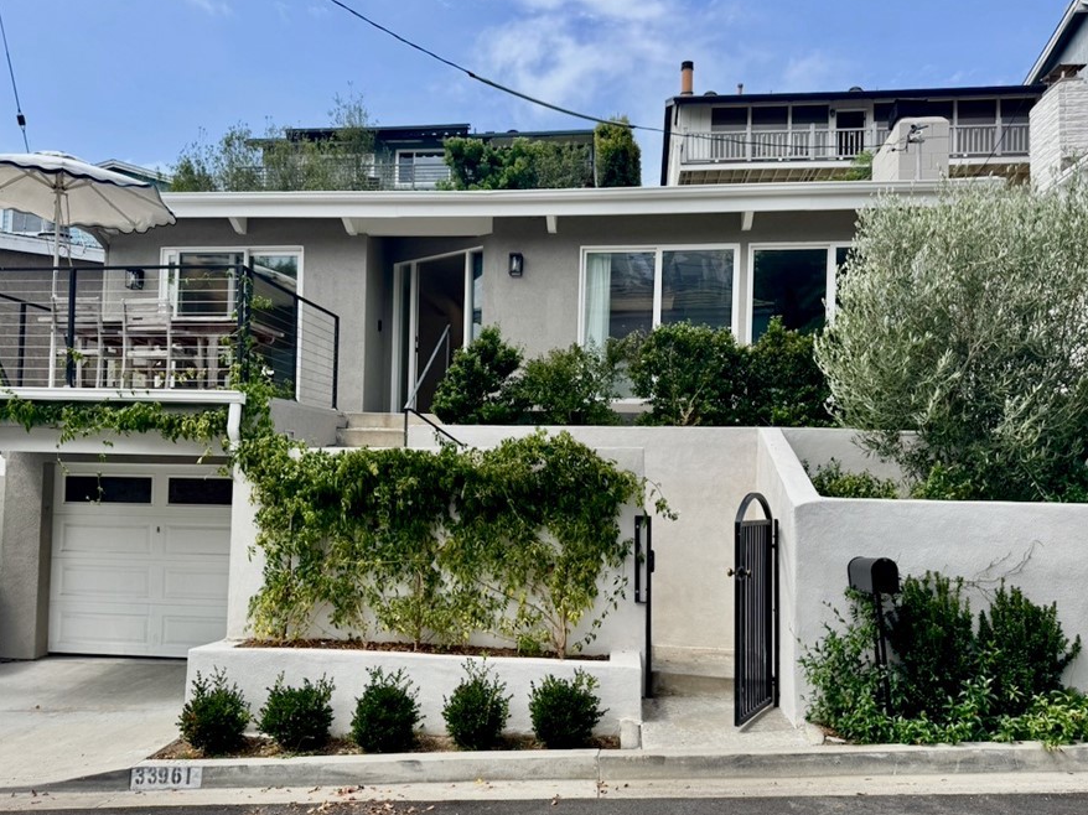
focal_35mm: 28
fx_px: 880
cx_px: 513
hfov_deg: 63.4
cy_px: 447
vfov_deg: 49.7
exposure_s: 1/3096
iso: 80
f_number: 1.78
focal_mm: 6.76
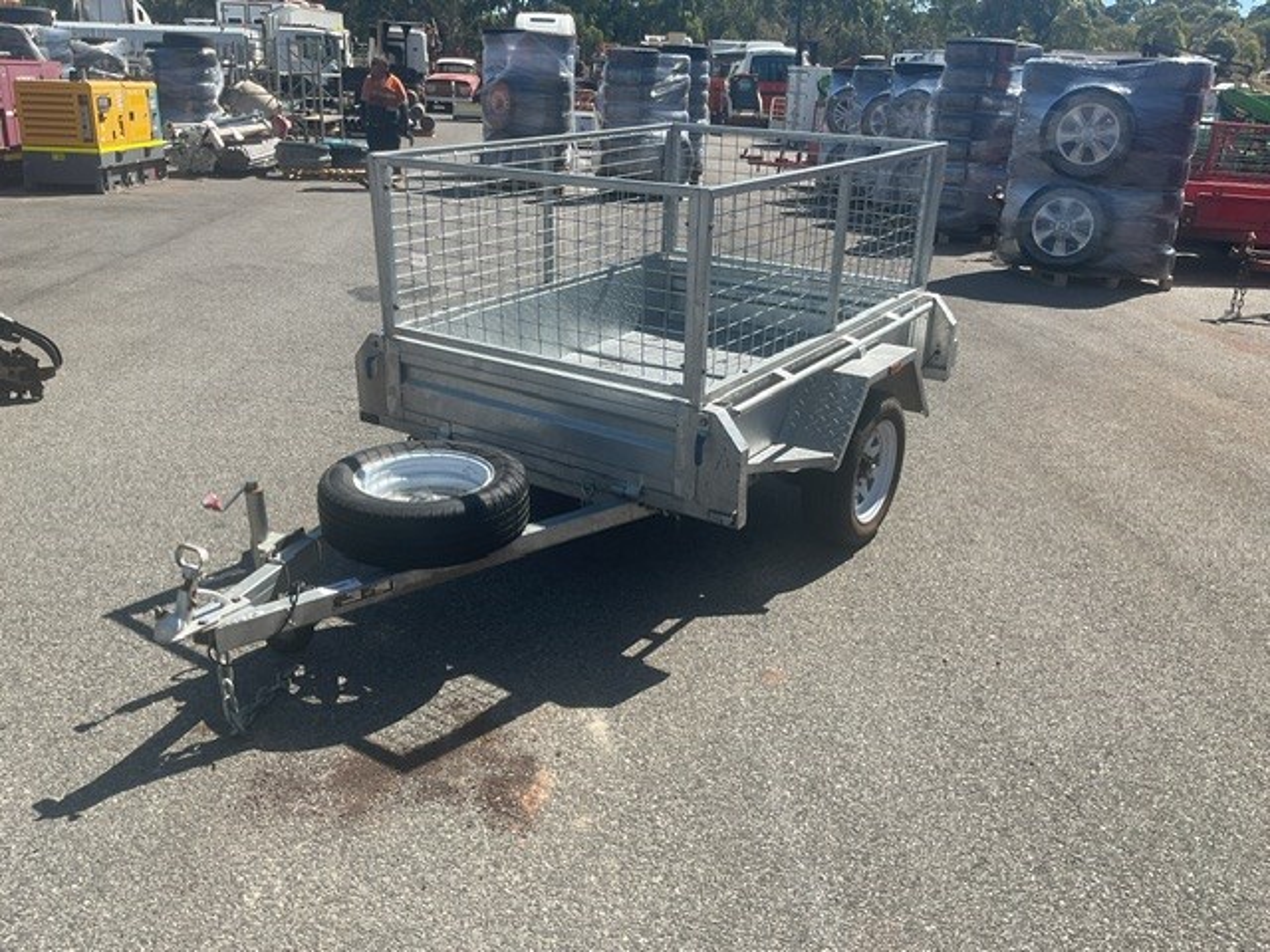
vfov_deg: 48.2
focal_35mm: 29
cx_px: 635
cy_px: 476
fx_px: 1064
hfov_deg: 61.7
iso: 16
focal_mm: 3
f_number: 1.8
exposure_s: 1/1786
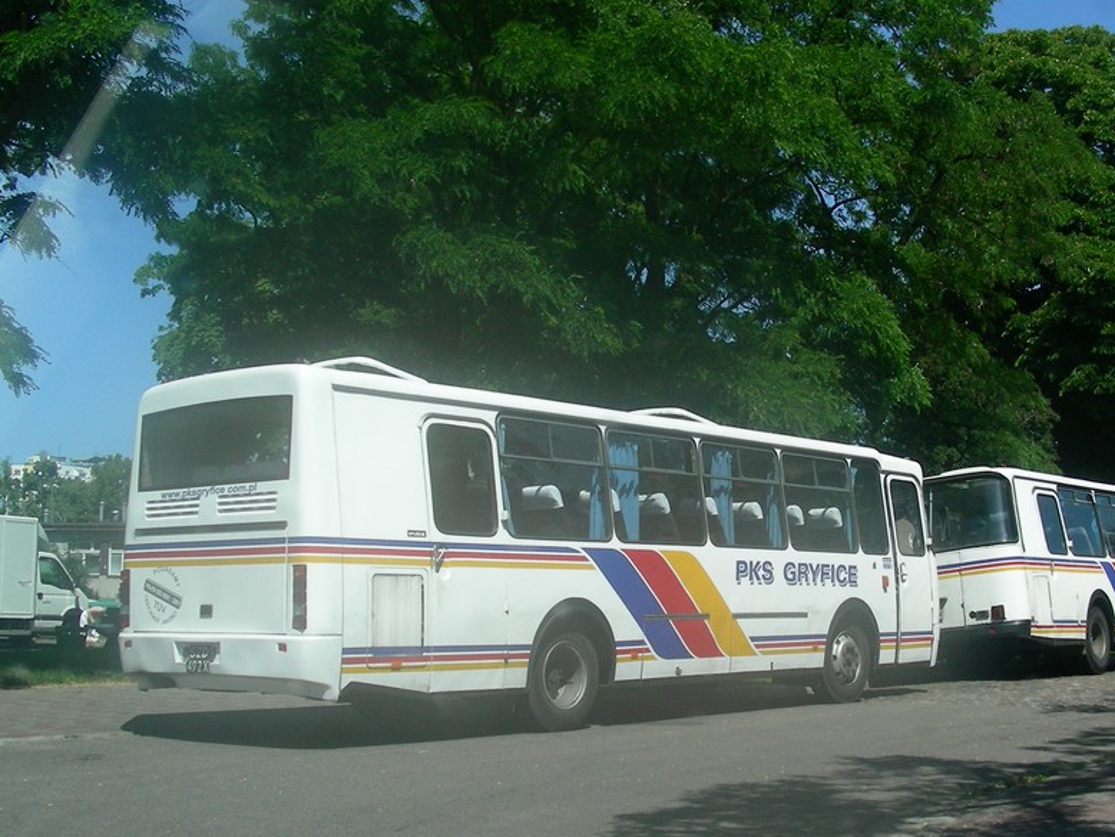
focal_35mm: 50
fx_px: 1611
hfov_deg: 37.9
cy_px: 459
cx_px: 709
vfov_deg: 29.1
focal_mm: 6.3
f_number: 4
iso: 50
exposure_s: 1/642
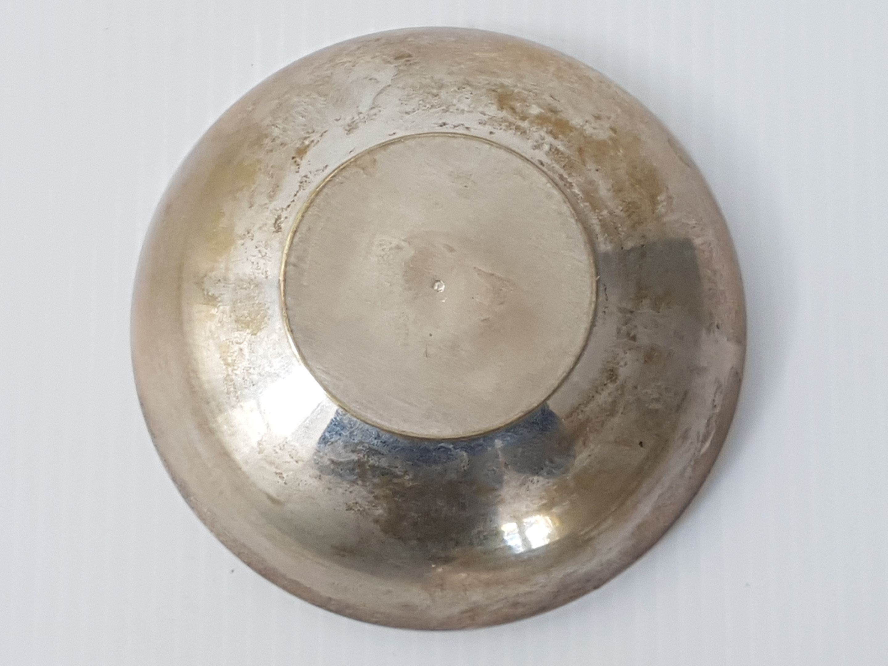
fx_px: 667
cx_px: 444
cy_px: 333
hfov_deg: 67.3
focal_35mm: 26
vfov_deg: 53.1
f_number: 1.7
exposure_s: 1/144
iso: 50
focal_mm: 4.2
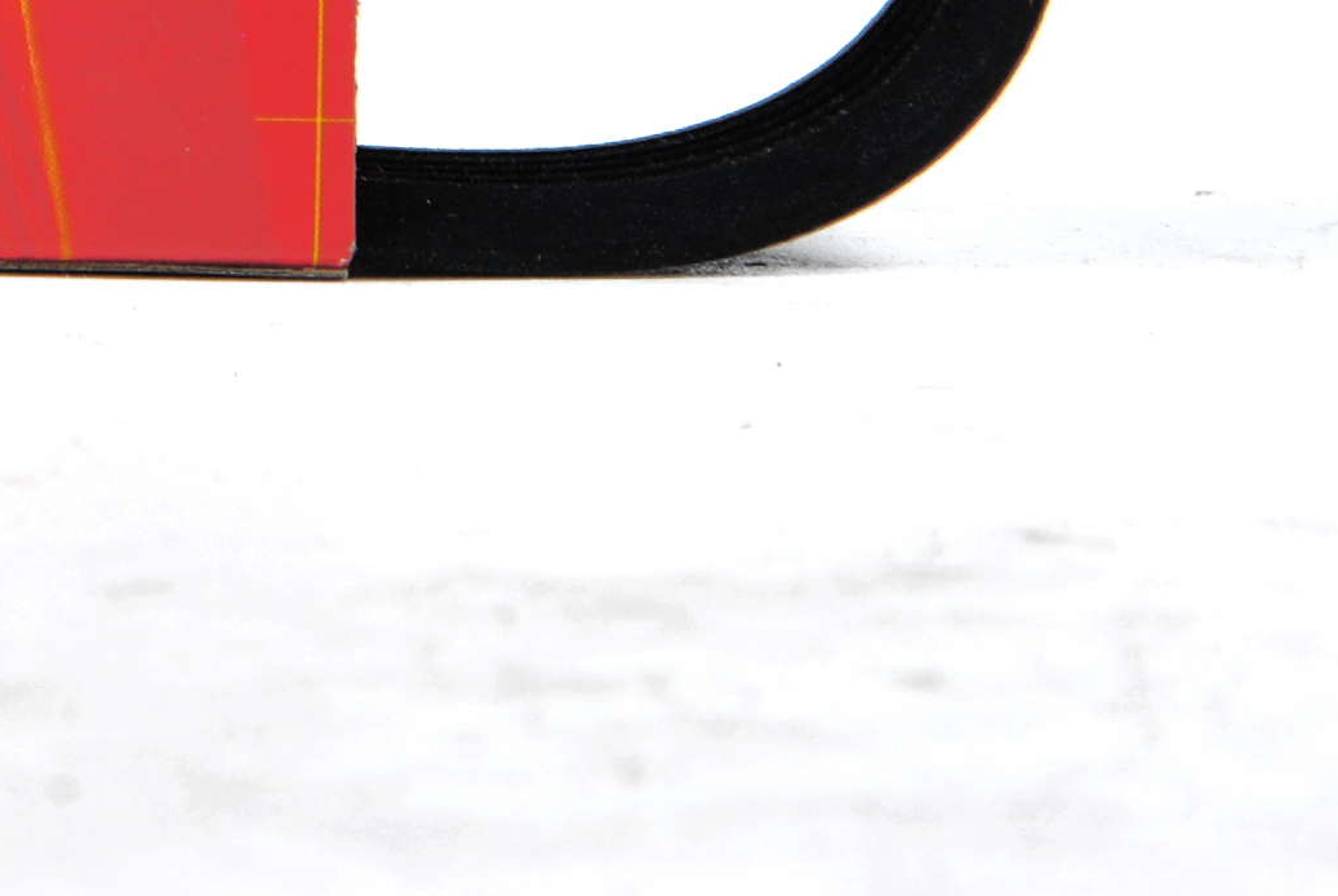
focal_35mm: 448
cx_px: -1059
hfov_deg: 4.5
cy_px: -671
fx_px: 16669
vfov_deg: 3.1
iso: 200
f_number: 10
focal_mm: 80
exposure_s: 1/200
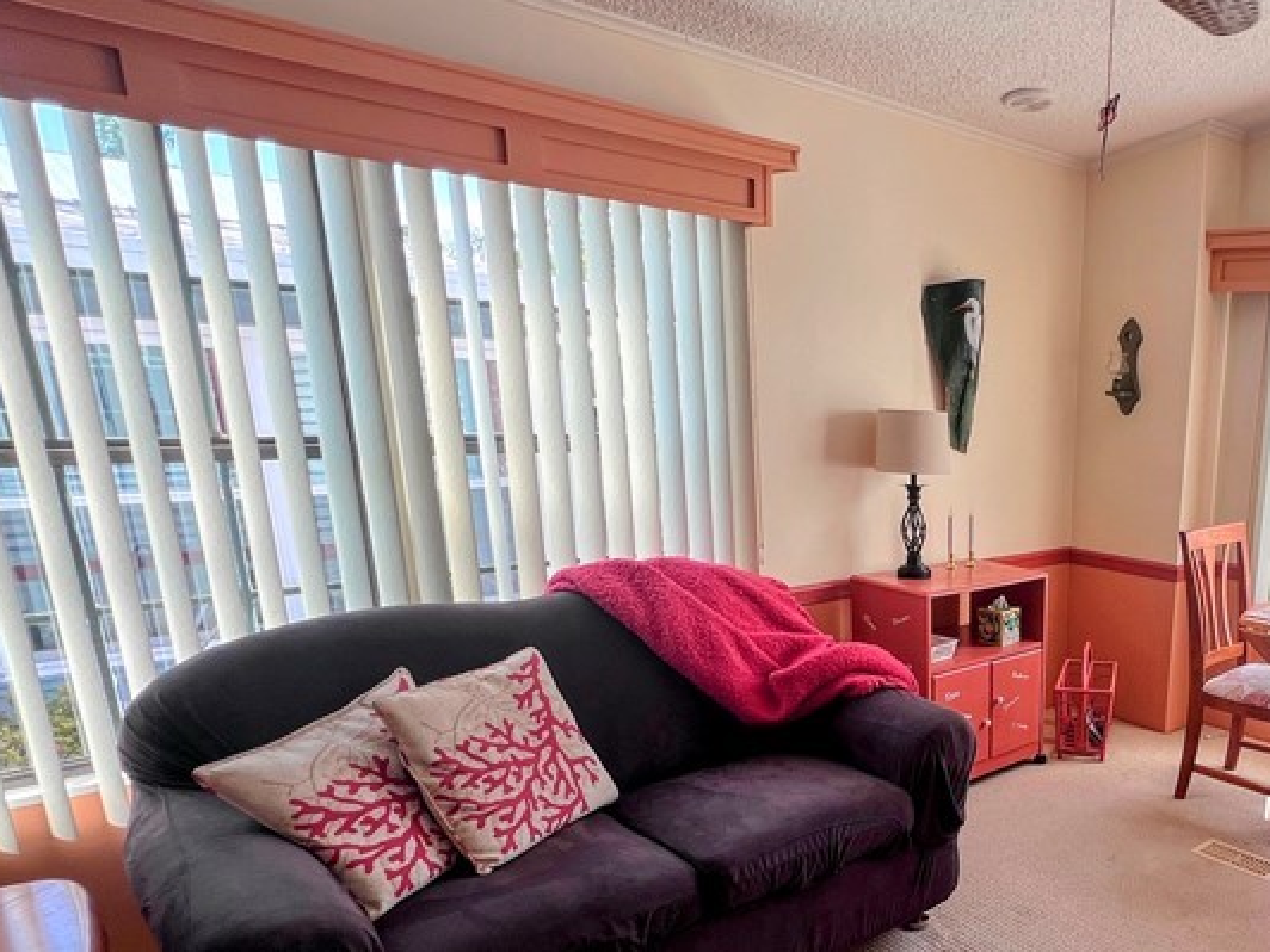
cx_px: 1096
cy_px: 647
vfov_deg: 53.6
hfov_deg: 60.8
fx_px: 917
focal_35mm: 25
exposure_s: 1/256
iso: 32
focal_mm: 1.57
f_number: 1.8
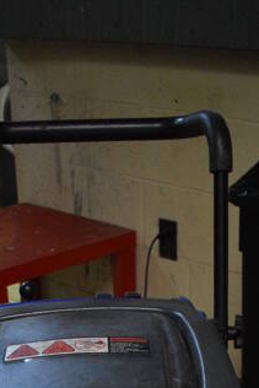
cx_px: 112
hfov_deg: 17.5
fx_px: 841
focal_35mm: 78
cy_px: 551
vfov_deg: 22.3
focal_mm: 18
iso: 2200
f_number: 3.5
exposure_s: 1/30
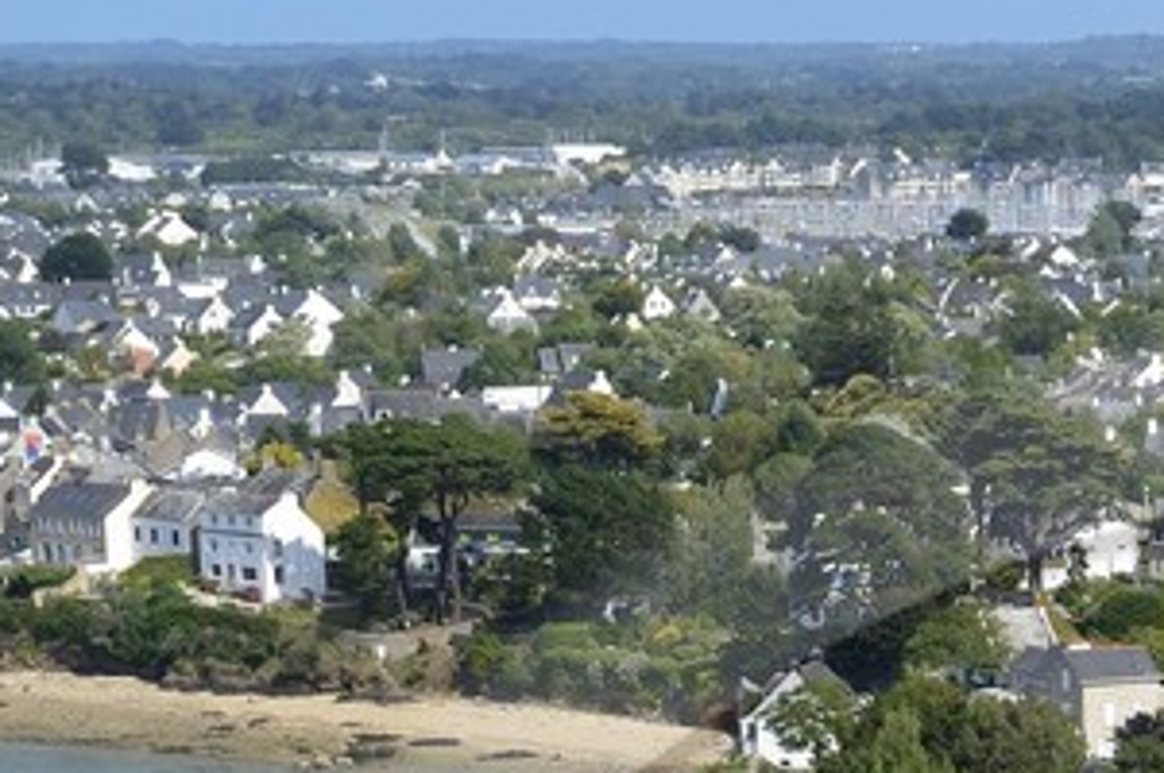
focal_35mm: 181
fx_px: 5846
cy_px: 1909
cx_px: 1500
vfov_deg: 7.1
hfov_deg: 11.1
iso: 400
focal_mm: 34
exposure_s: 1/1000
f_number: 7.1
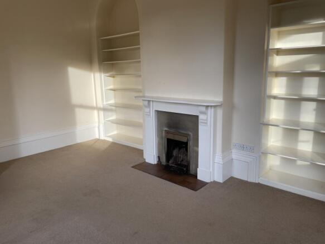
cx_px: 162
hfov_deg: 67.3
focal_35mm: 26
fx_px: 244
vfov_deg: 53.0
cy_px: 122
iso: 32
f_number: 1.6
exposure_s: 1/130
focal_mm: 4.2
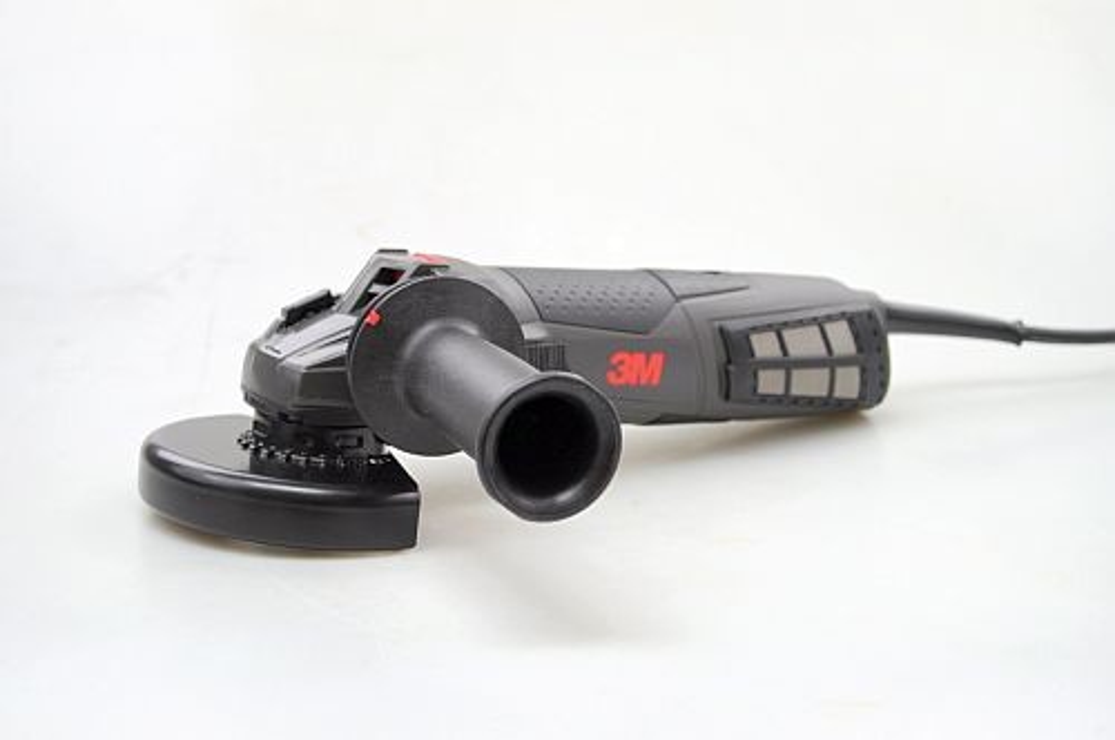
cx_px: 558
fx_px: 2227
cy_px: 370
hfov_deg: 28.1
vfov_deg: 18.9
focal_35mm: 72
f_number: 5.3
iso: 400
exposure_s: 1/80
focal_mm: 48
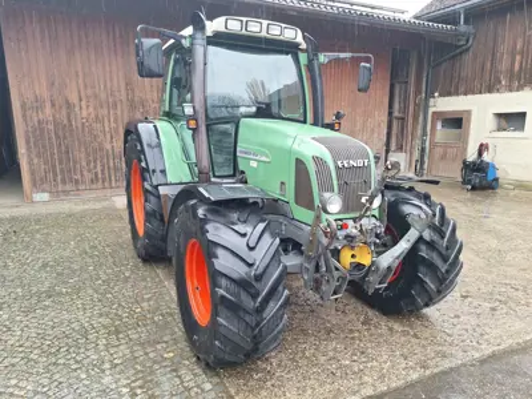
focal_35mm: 23
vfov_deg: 58.9
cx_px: 266
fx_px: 353
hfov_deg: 73.9
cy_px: 200
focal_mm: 5.54
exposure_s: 1/100
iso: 50
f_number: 1.8
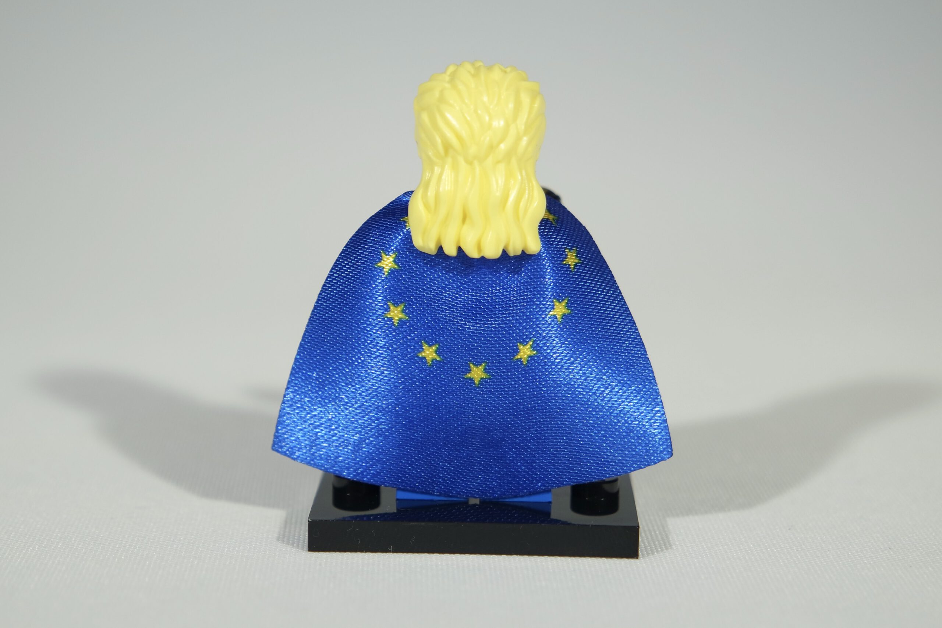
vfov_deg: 17.7
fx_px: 2015
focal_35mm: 77
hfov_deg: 26.3
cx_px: 471
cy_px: 314
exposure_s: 1/125
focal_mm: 50
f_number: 5.6
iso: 200
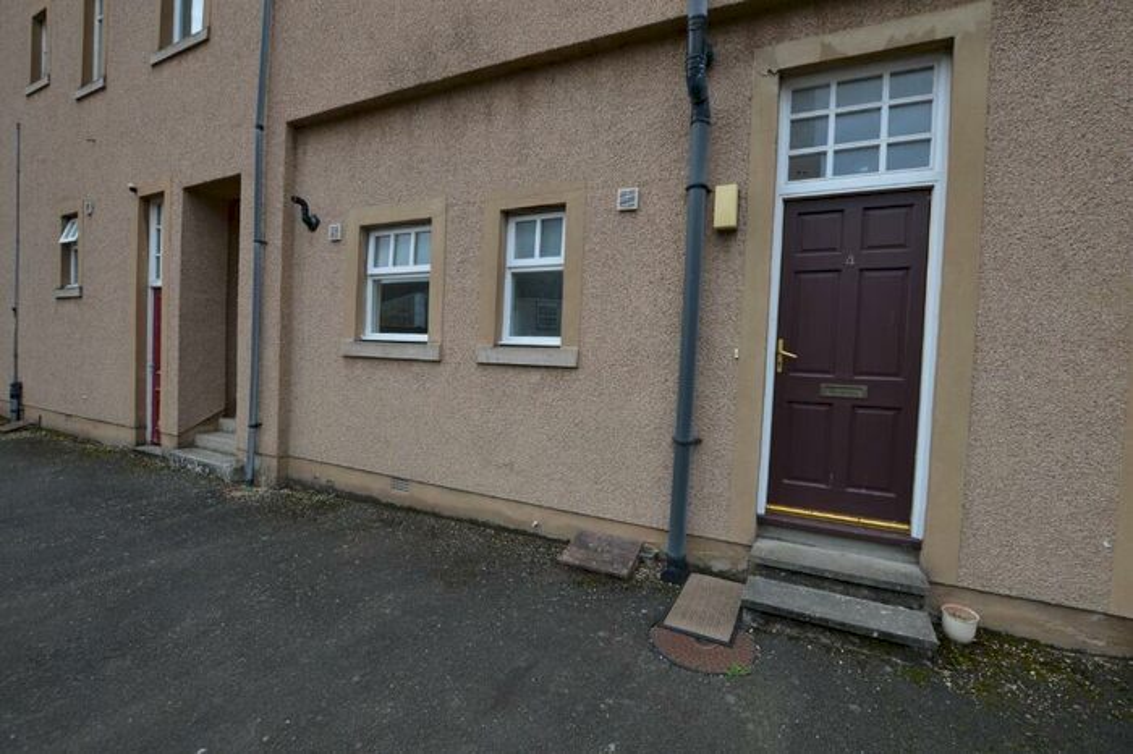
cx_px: 566
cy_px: 377
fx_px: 472
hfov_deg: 100.4
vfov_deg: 77.3
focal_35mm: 15
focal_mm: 10
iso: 100
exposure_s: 1/80
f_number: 6.3
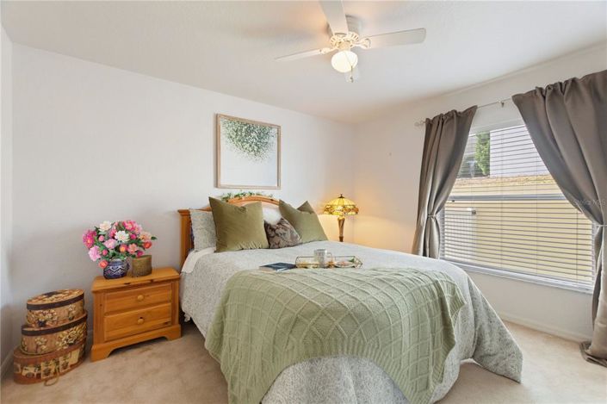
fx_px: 253
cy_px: 202
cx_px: 304
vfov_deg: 77.2
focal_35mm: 15
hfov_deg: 100.4
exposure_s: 1/5
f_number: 4.5
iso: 400
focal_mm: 10
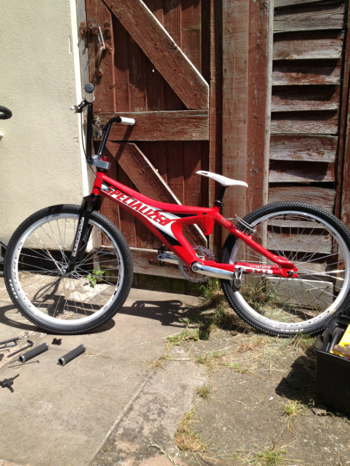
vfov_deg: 52.6
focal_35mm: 35
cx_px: 175
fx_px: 472
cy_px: 233
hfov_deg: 40.7
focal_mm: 4.28
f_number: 2.4
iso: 50
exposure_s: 1/986
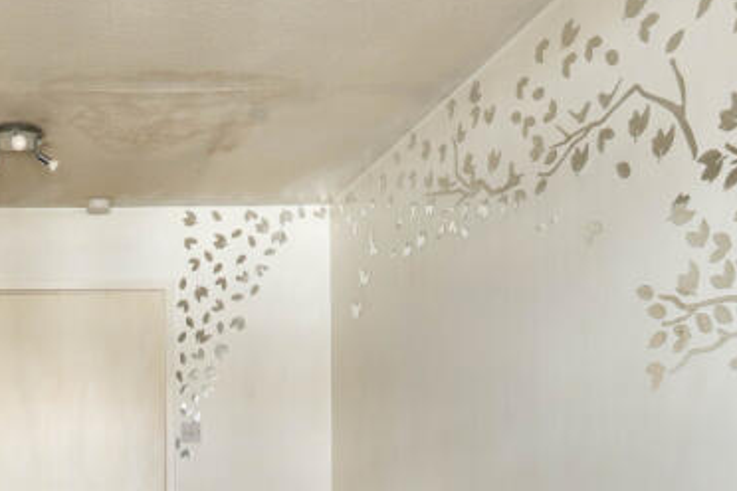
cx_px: 26
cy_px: 488
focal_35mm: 45
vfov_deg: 27.9
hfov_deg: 39.0
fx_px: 929
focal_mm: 16.5
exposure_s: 1/8
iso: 320
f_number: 8
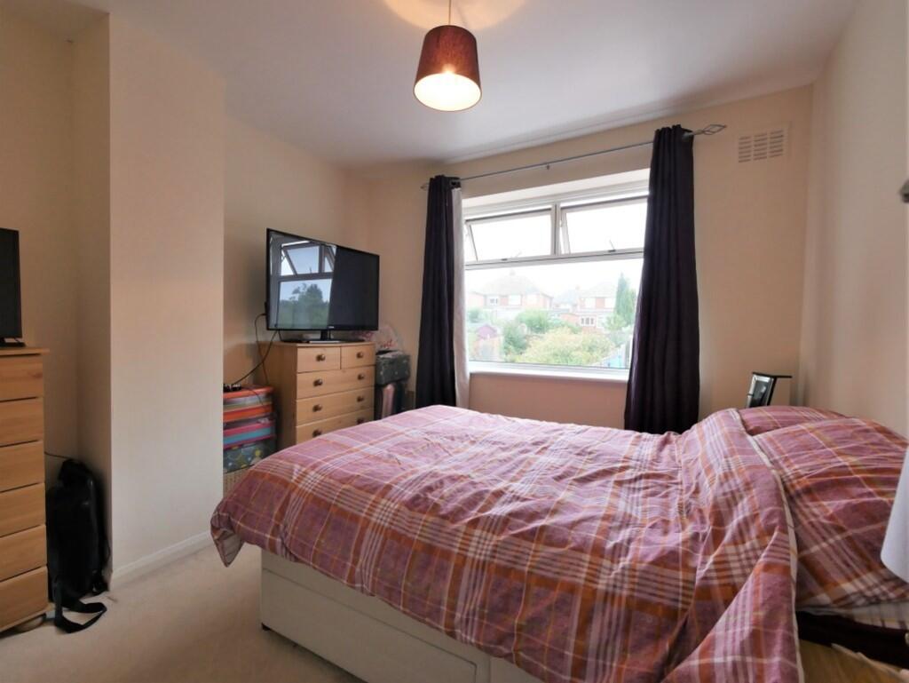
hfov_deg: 102.0
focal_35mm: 14
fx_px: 368
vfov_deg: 85.7
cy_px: 342
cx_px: 454
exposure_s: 1/60
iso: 400
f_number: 4
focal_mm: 7
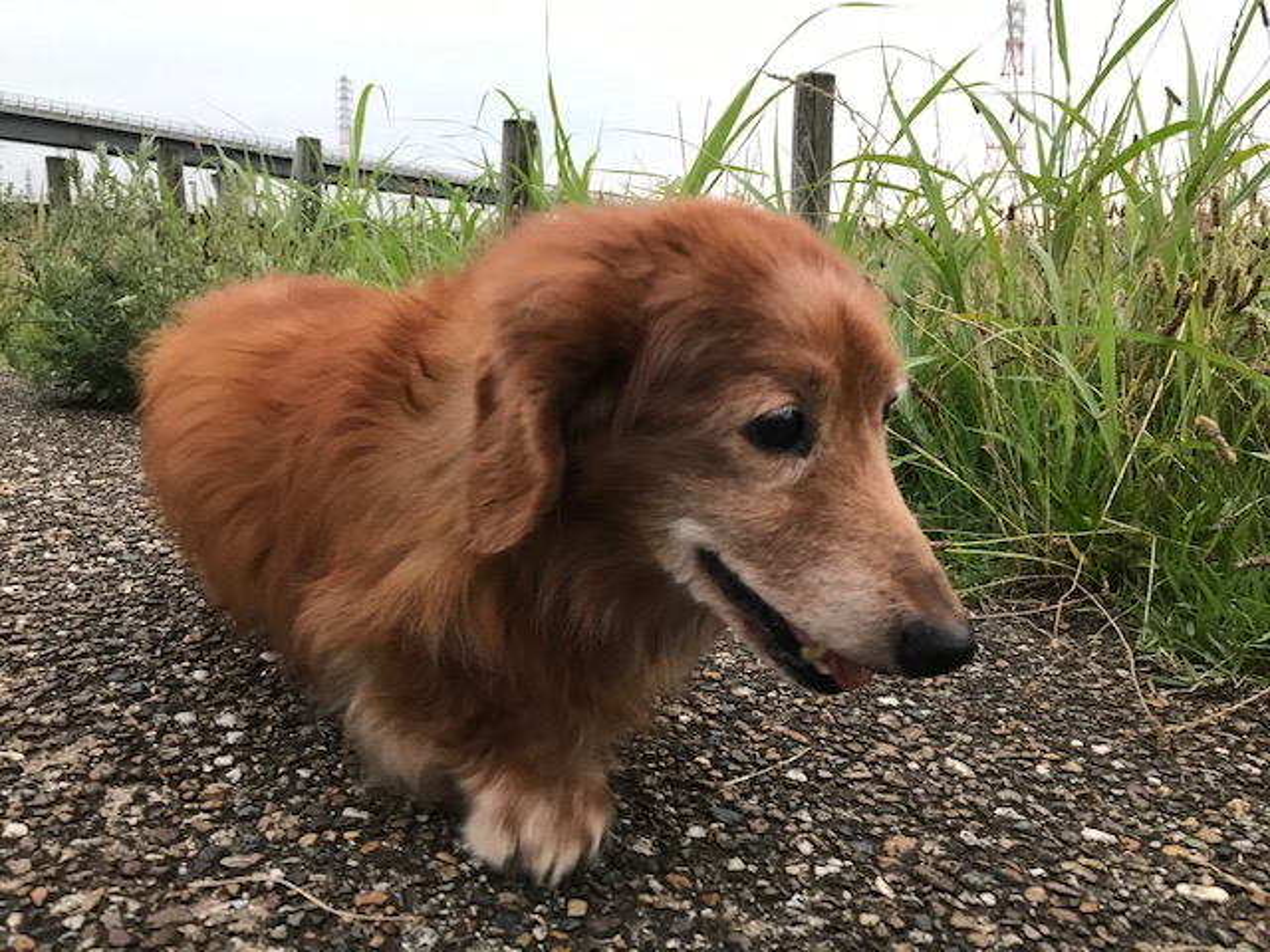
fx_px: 1027
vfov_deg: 49.7
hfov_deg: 63.4
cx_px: 635
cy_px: 476
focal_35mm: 28
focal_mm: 3.99
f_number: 1.8
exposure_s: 1/30
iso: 32
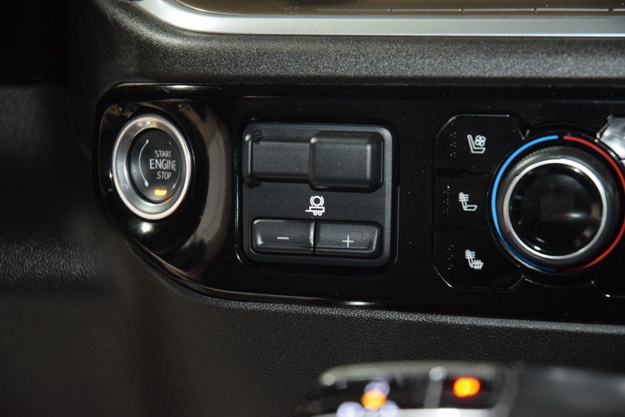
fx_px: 1823
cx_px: 312
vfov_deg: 13.0
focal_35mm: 105
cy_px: 208
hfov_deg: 19.5
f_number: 4.5
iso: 1800
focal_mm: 70
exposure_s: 1/20
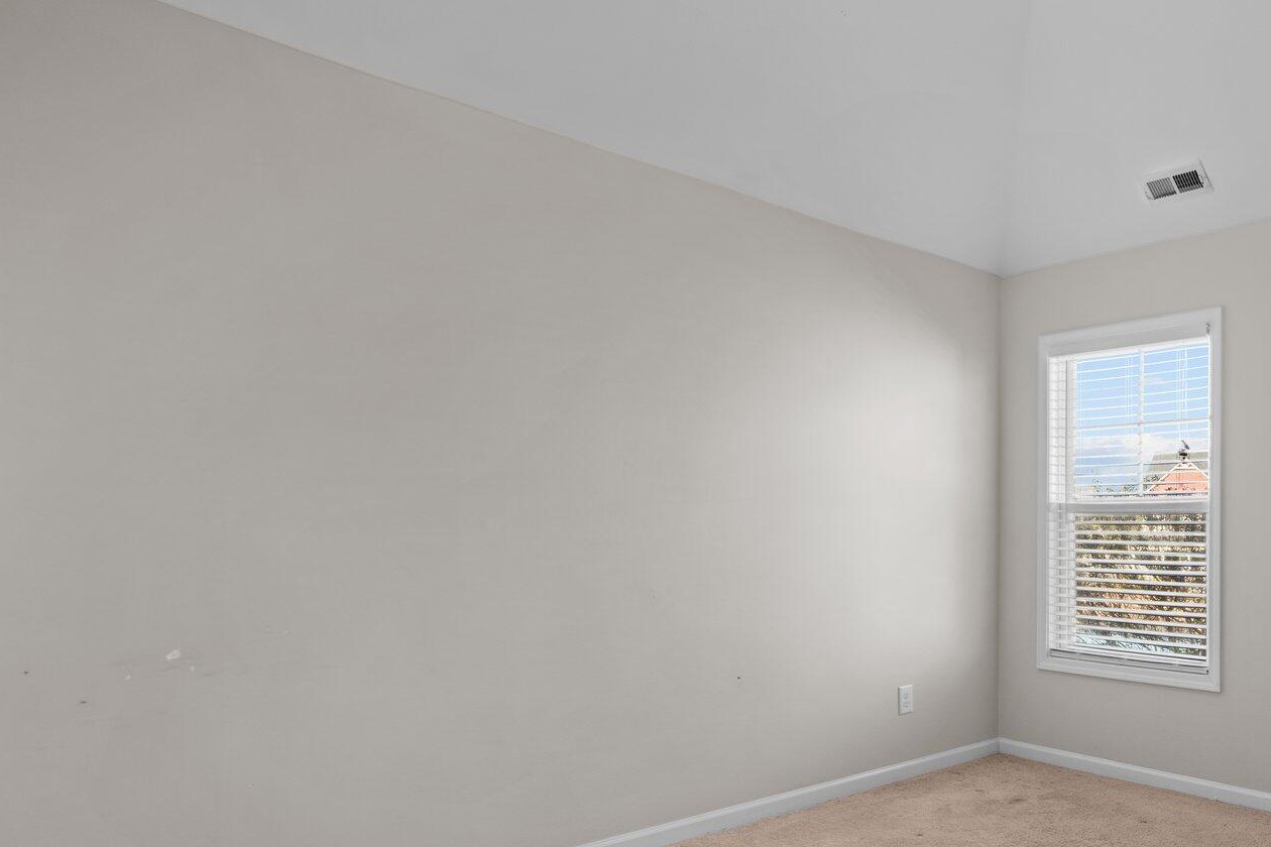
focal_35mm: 26
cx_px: 996
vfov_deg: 49.2
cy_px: 511
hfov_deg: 64.0
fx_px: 918
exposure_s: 1/10
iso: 320
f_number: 4
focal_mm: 16
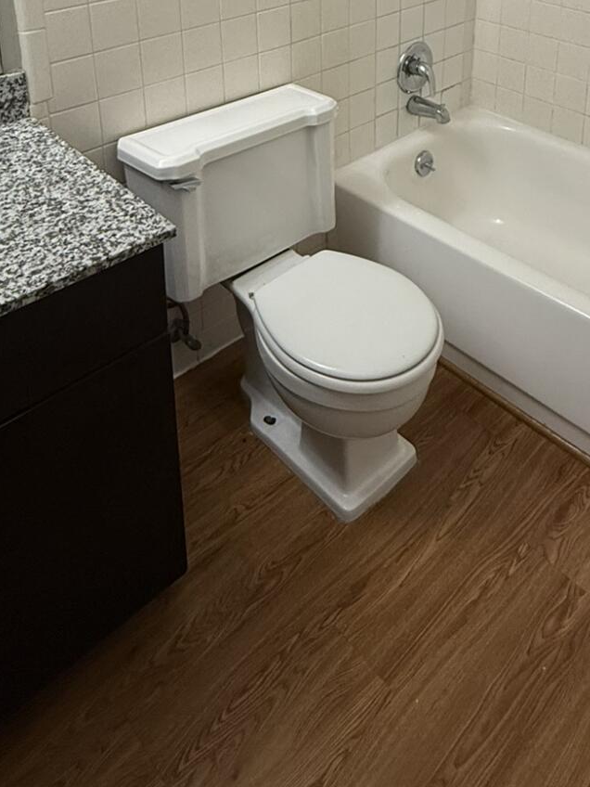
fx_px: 750
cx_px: 336
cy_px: 15
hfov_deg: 42.8
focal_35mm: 33
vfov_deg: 47.0
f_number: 2.2
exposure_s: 1/60
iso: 250
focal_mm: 2.22
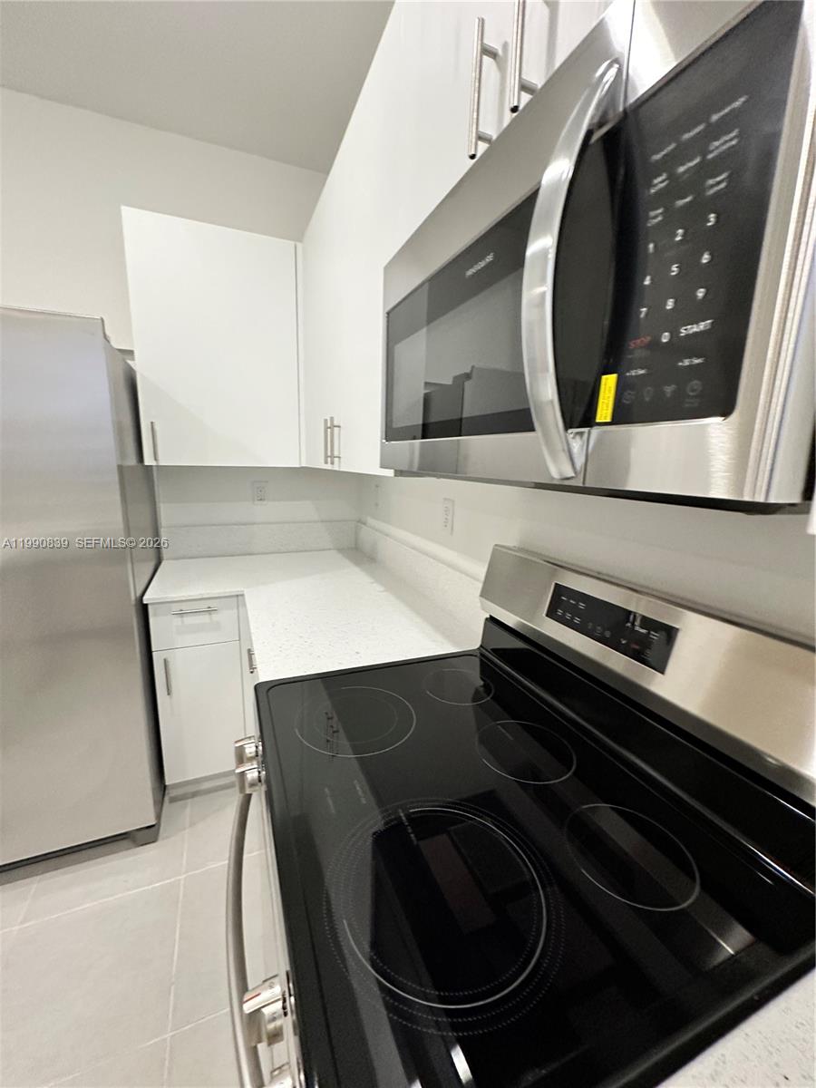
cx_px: 408
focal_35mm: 14
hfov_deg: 85.7
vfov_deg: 102.1
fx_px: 440
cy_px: 544
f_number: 2.2
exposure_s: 1/120
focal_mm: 2.22
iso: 320
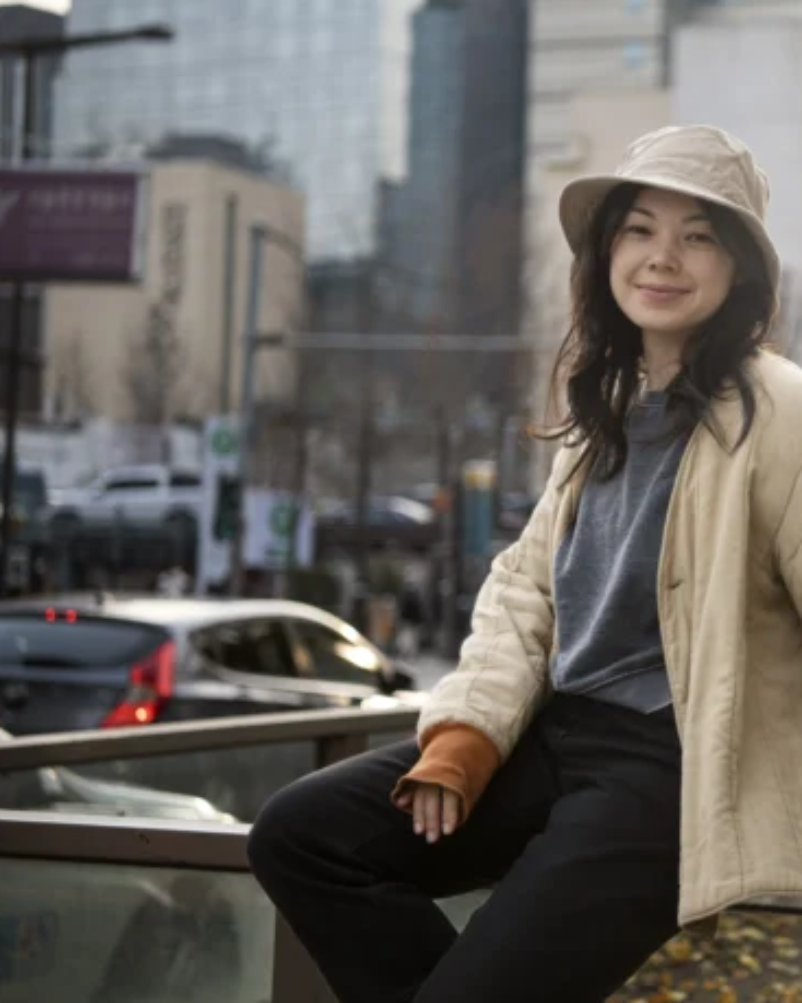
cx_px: 798
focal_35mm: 88
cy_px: 506
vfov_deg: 21.7
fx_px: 2612
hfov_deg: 17.1
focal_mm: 56
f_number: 2.8
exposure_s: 1/500
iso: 250
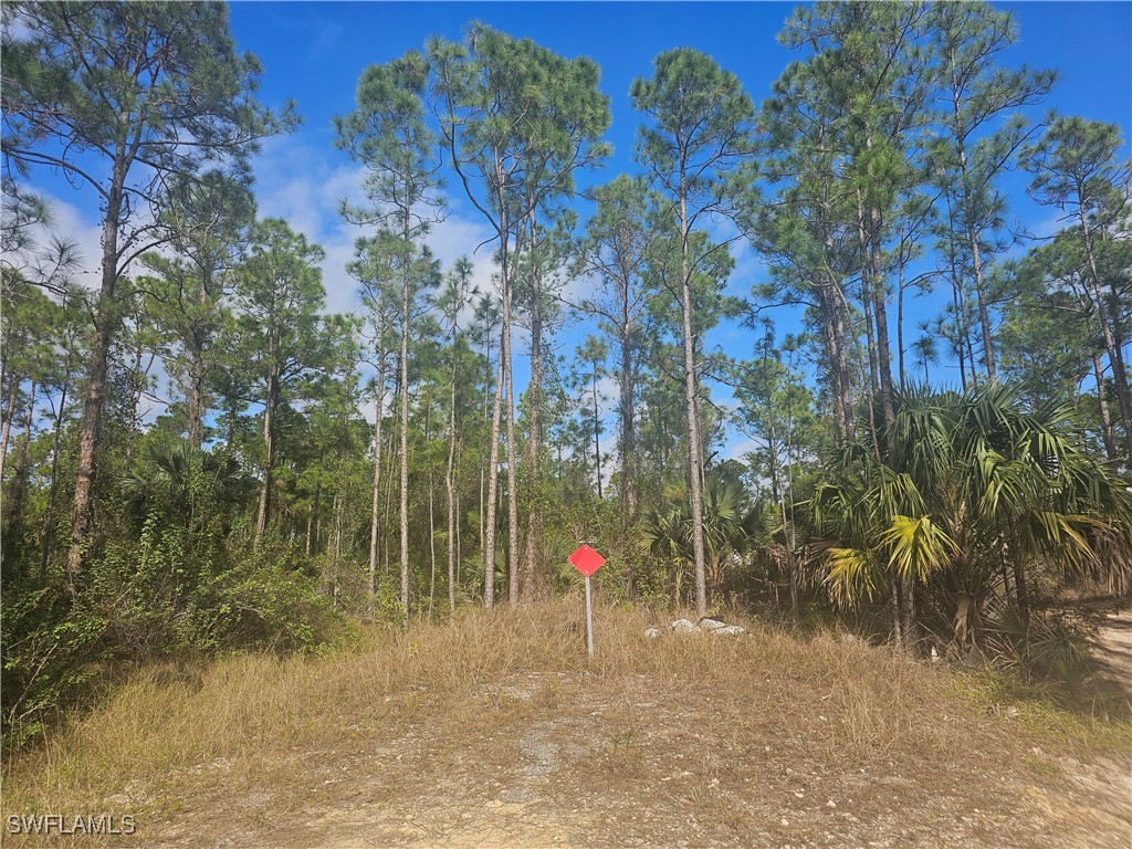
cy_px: 424
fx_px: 752
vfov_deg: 58.9
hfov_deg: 73.9
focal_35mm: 23
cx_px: 566
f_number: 1.7
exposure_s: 1/655
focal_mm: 6.3
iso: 10
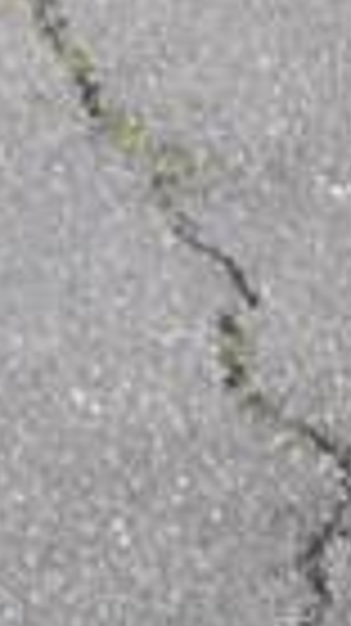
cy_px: -1531
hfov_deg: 3.4
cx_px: -994
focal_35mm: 339
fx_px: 5619
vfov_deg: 5.8
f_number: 5.6
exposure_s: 1/100
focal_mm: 20
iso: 200
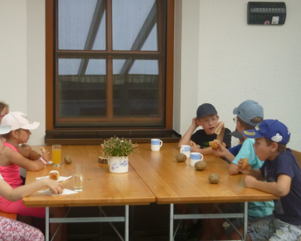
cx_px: 134
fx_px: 606
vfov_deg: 22.5
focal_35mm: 68
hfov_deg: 27.9
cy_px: 114
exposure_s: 1/500
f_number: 5.1
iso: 250
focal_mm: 10.4
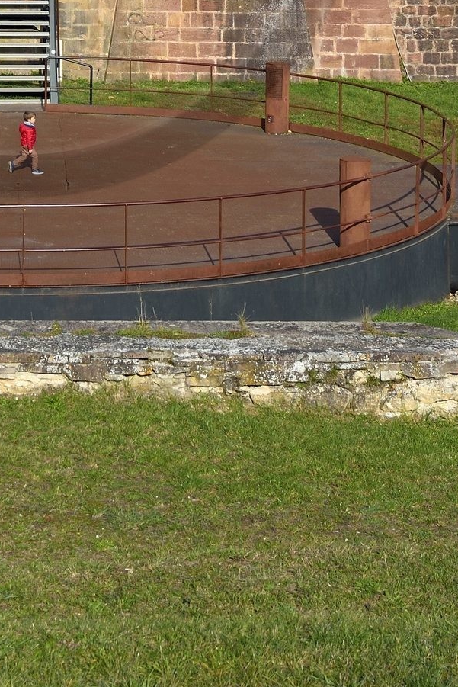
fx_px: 2136
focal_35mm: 112
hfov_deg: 12.1
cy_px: -160
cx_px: 14
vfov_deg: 17.3
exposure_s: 1/640
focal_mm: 42
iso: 200
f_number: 10
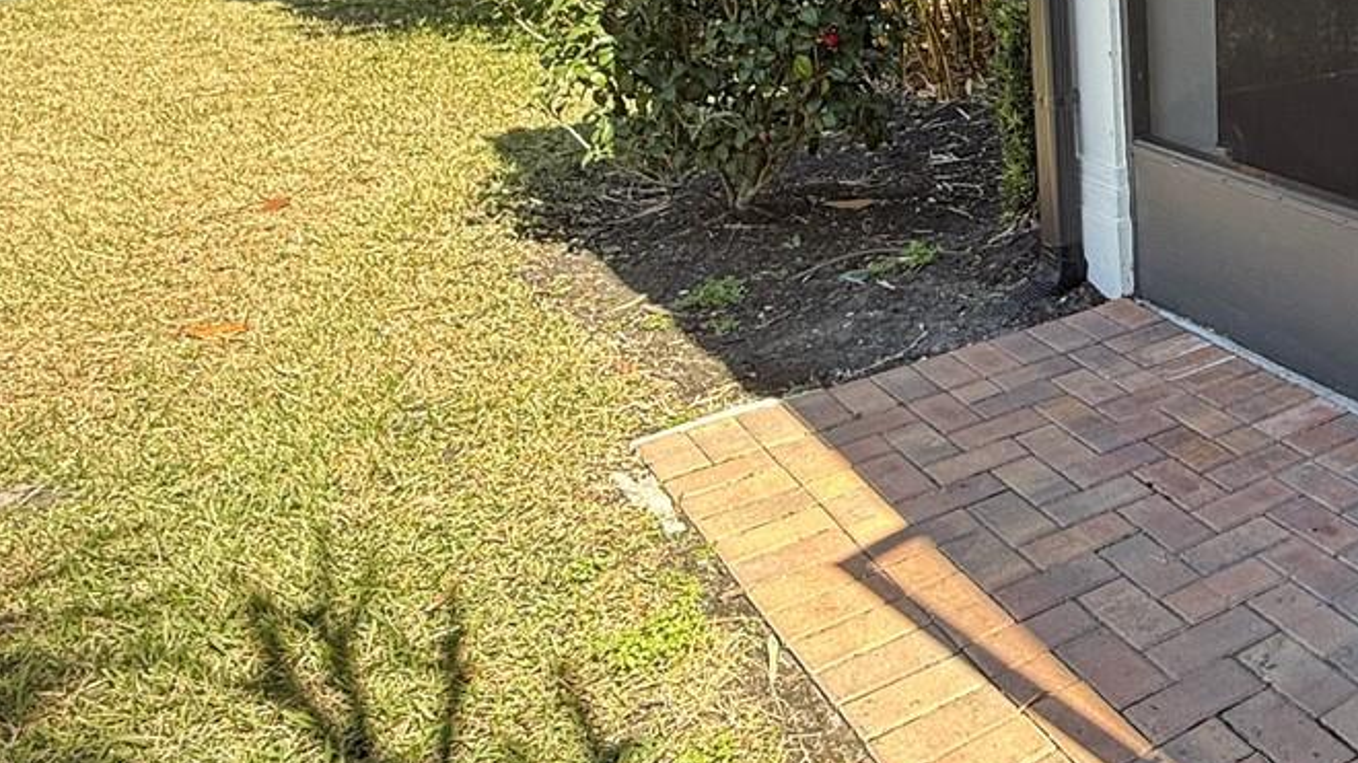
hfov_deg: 46.1
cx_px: 1331
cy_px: 216
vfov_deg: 31.5
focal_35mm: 37
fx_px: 1332
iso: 64
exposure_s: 1/198
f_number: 2.2
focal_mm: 2.22
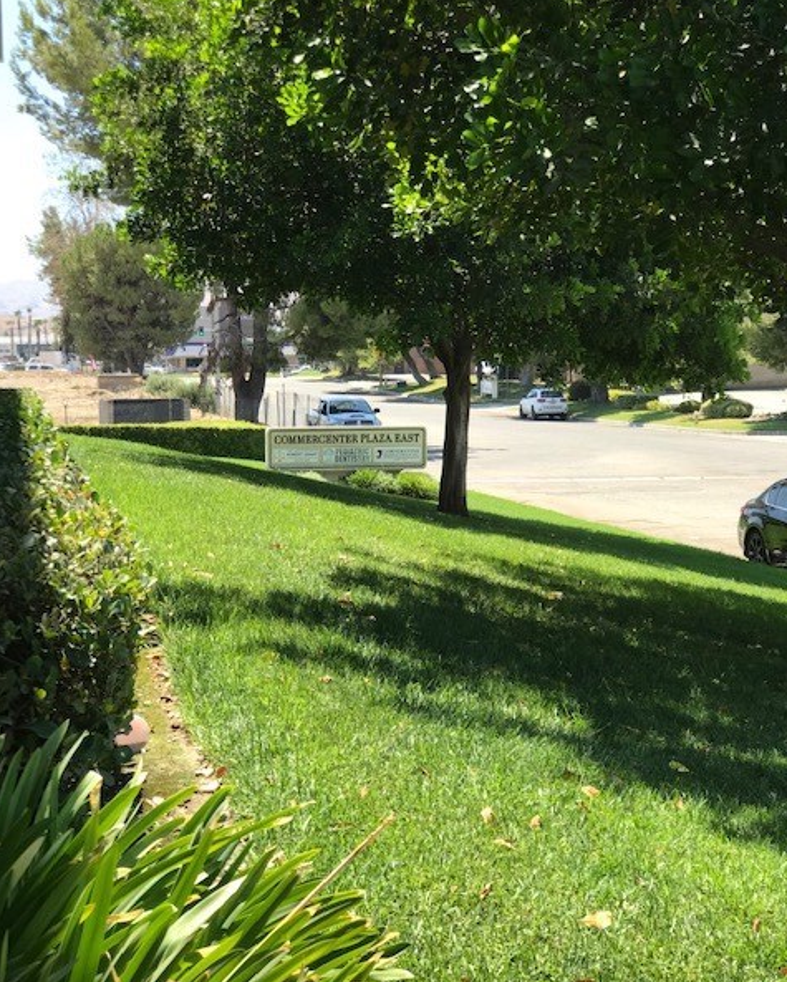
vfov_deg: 31.4
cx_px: 391
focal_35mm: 60
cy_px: 513
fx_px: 1746
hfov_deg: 25.4
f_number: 2.8
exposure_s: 1/314
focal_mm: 6.6
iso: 20
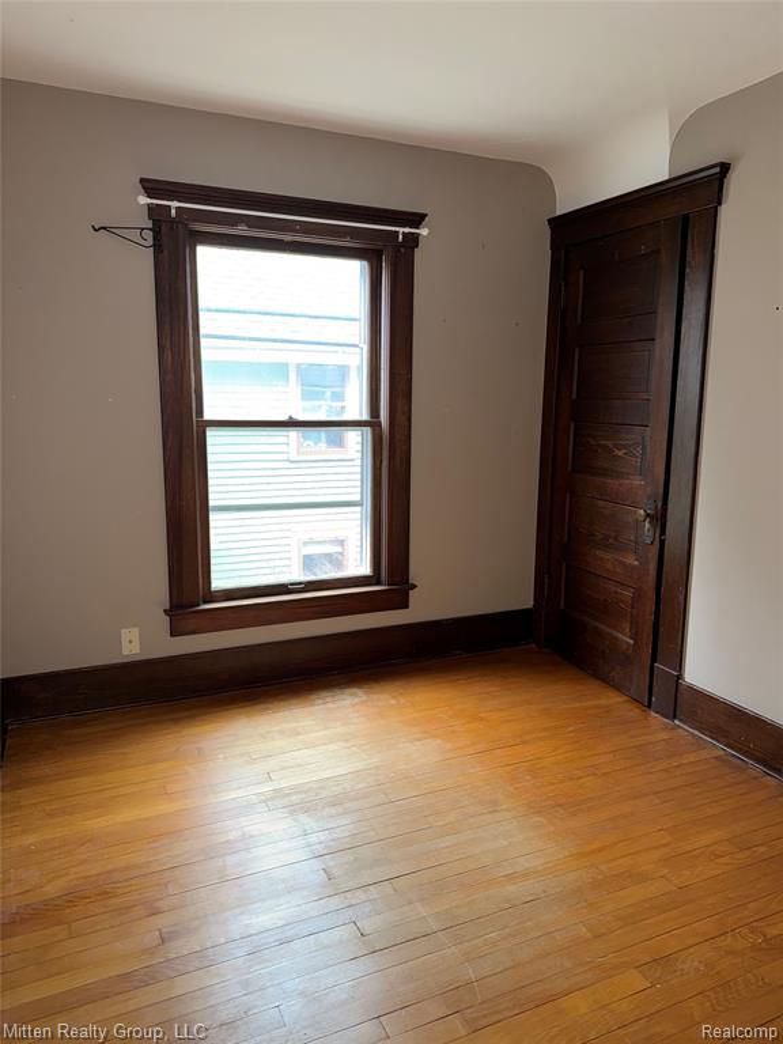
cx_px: 392
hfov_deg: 56.8
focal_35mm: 24
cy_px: 522
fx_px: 724
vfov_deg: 71.6
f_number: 1.78
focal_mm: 6.76
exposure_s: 1/17
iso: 160
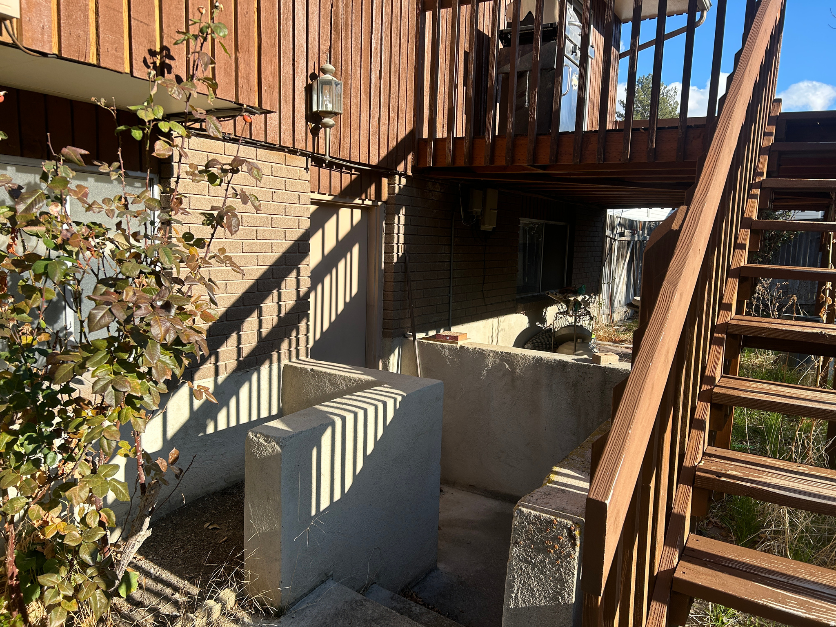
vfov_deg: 53.1
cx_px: 418
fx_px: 628
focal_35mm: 26
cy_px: 314
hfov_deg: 67.3
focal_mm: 5.7
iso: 50
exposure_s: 1/1449
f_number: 1.5
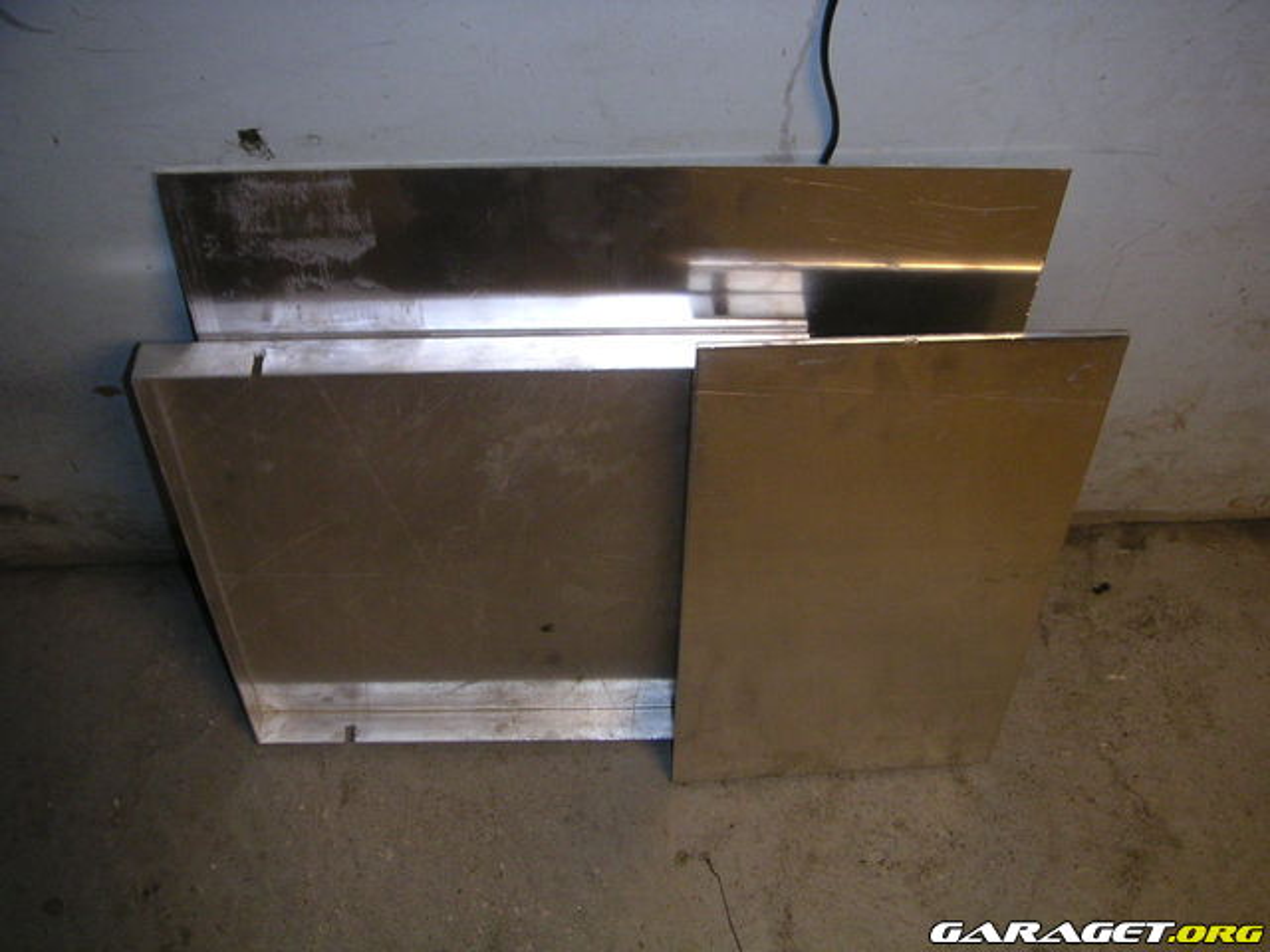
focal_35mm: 38
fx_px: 1394
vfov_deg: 37.7
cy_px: 476
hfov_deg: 49.0
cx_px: 635
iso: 160
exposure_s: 1/45
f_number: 2.8
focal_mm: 6
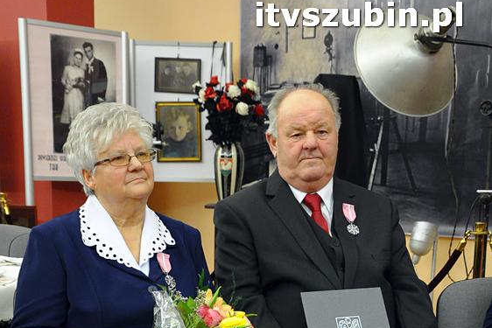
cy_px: 345
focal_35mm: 68
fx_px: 930
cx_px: 246
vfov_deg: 19.3
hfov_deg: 29.6
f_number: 5.6
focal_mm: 30
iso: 2500
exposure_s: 1/80
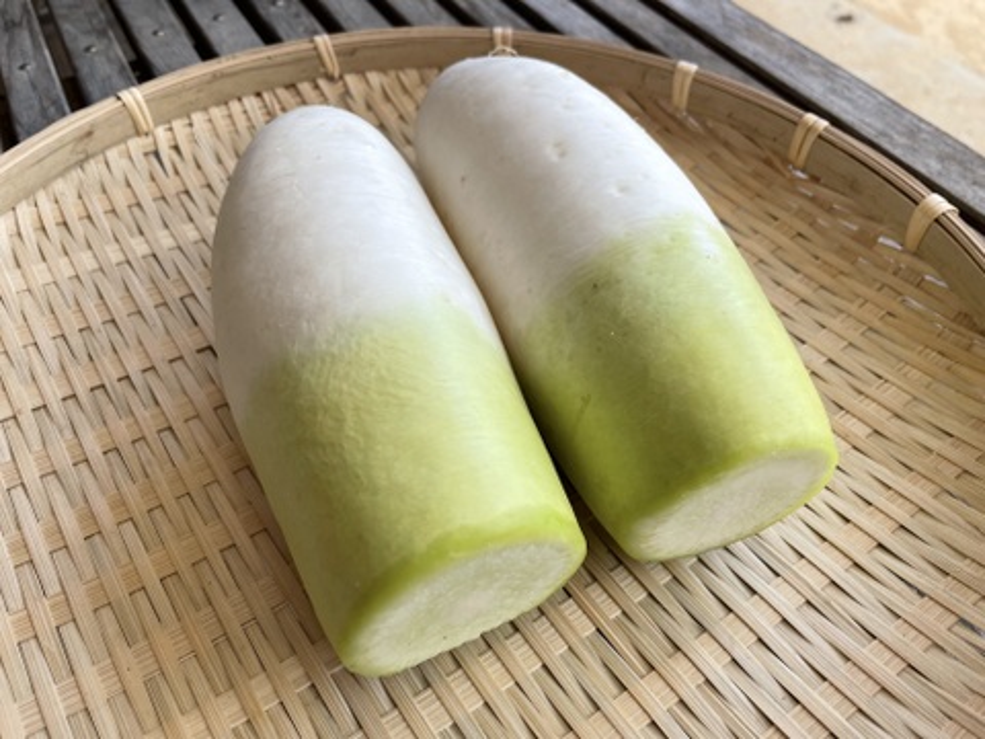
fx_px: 740
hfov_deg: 67.3
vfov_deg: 53.1
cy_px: 370
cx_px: 492
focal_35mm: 26
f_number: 1.6
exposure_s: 1/294
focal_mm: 4.2
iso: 32
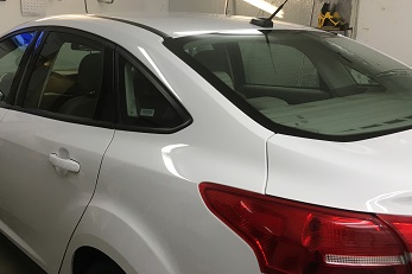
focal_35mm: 40
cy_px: 135
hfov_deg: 48.4
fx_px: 458
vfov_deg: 33.4
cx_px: 183
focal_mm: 4.15
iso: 32
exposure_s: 1/30
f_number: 2.2
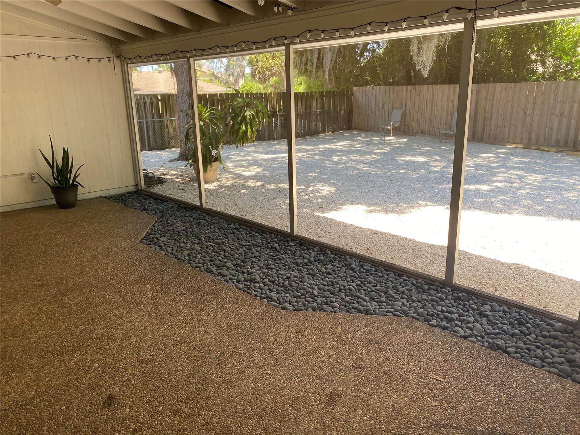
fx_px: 436
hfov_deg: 67.3
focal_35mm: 26
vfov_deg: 53.1
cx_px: 290
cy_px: 218
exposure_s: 1/122
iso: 50
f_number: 1.8
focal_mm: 4.25
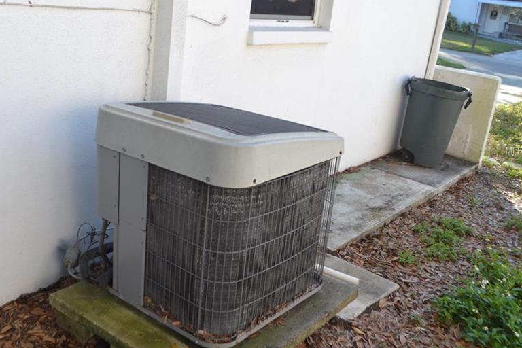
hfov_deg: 52.6
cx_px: 196
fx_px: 522
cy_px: 151
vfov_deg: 36.8
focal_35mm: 36
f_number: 5.6
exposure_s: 1/125
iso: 200
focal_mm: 18
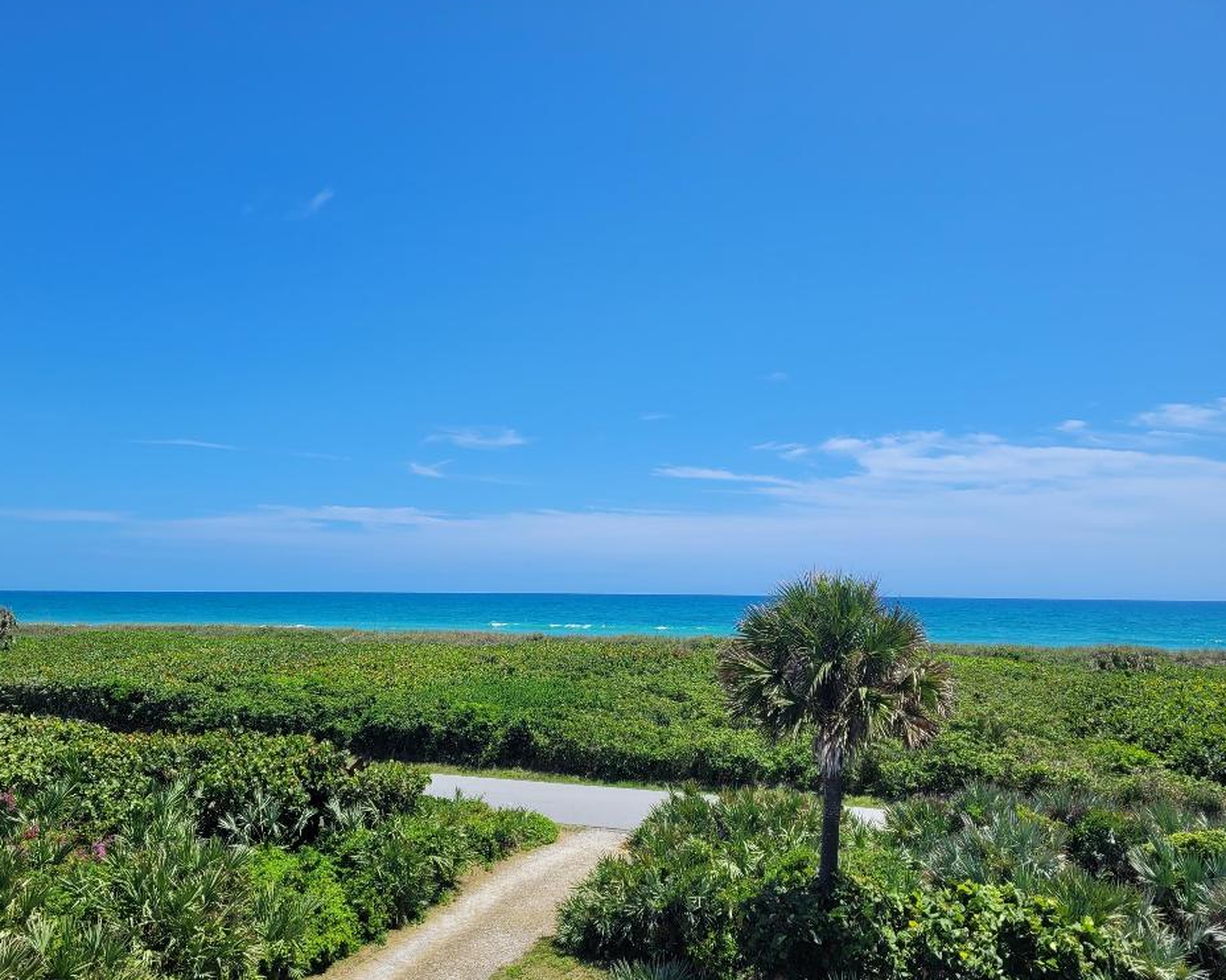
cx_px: 564
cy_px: 495
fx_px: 1016
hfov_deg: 62.1
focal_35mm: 28
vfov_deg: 51.5
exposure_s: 1/2835
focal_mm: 5.4
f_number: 1.8
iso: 40
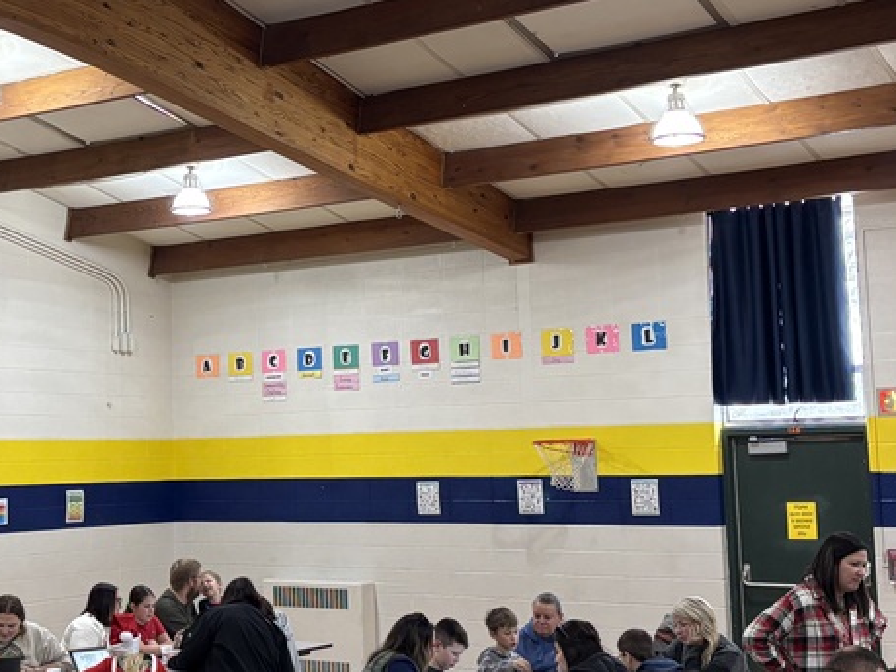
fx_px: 1501
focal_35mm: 58
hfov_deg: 32.8
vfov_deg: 25.2
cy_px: 297
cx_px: 267
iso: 160
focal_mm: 5.96
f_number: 1.6
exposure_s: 1/60
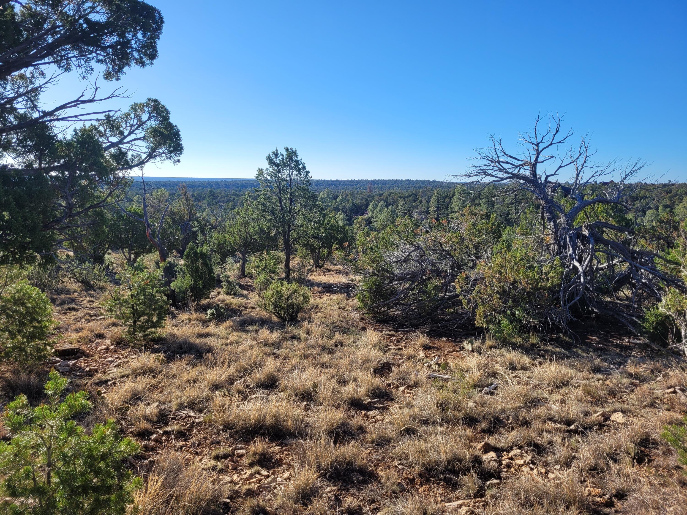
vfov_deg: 53.1
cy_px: 258
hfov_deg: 67.3
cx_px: 344
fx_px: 516
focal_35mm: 26
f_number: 1.8
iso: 40
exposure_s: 1/1854
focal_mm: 5.4
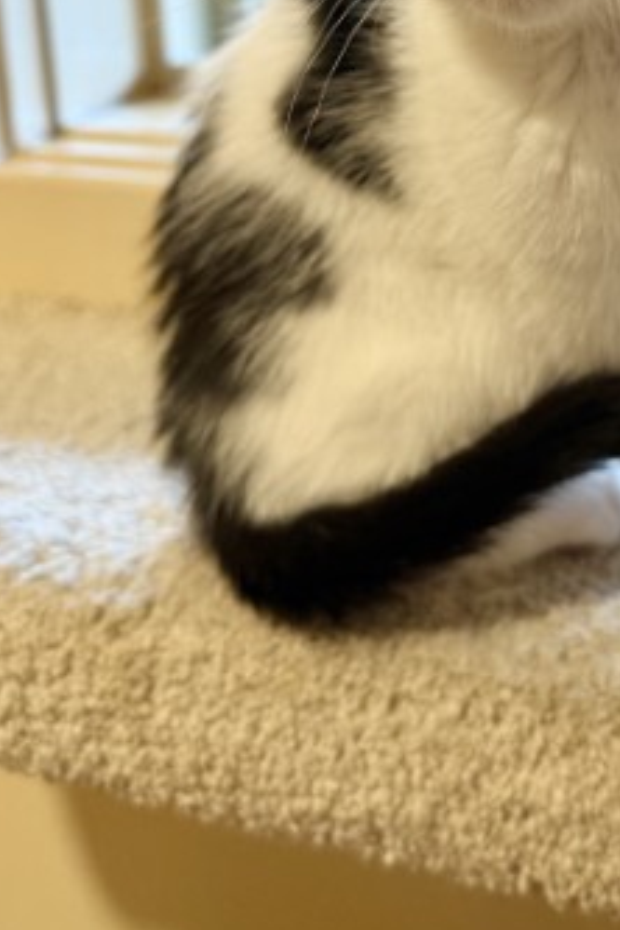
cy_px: 117
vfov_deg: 38.6
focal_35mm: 48
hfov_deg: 26.9
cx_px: 581
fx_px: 1240
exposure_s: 1/60
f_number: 1.78
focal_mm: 6.76
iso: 200
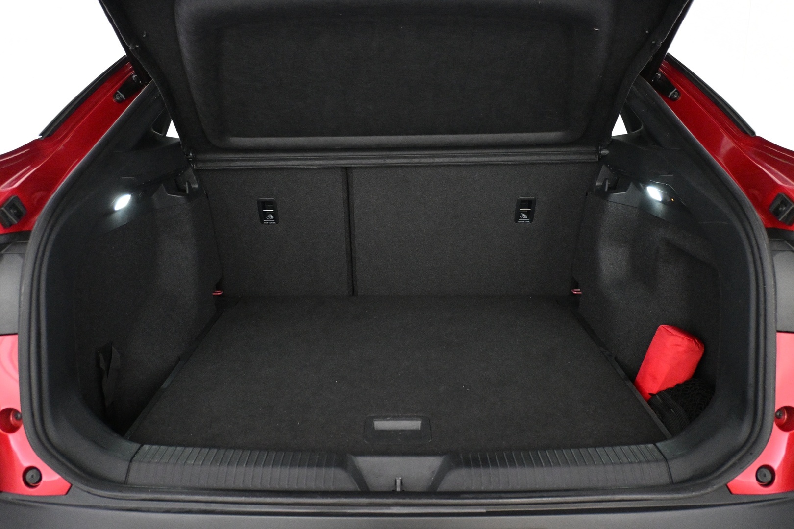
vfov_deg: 41.7
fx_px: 695
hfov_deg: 59.5
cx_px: 397
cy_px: 264
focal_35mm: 32
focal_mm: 21
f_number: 4
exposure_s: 1/60
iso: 4000
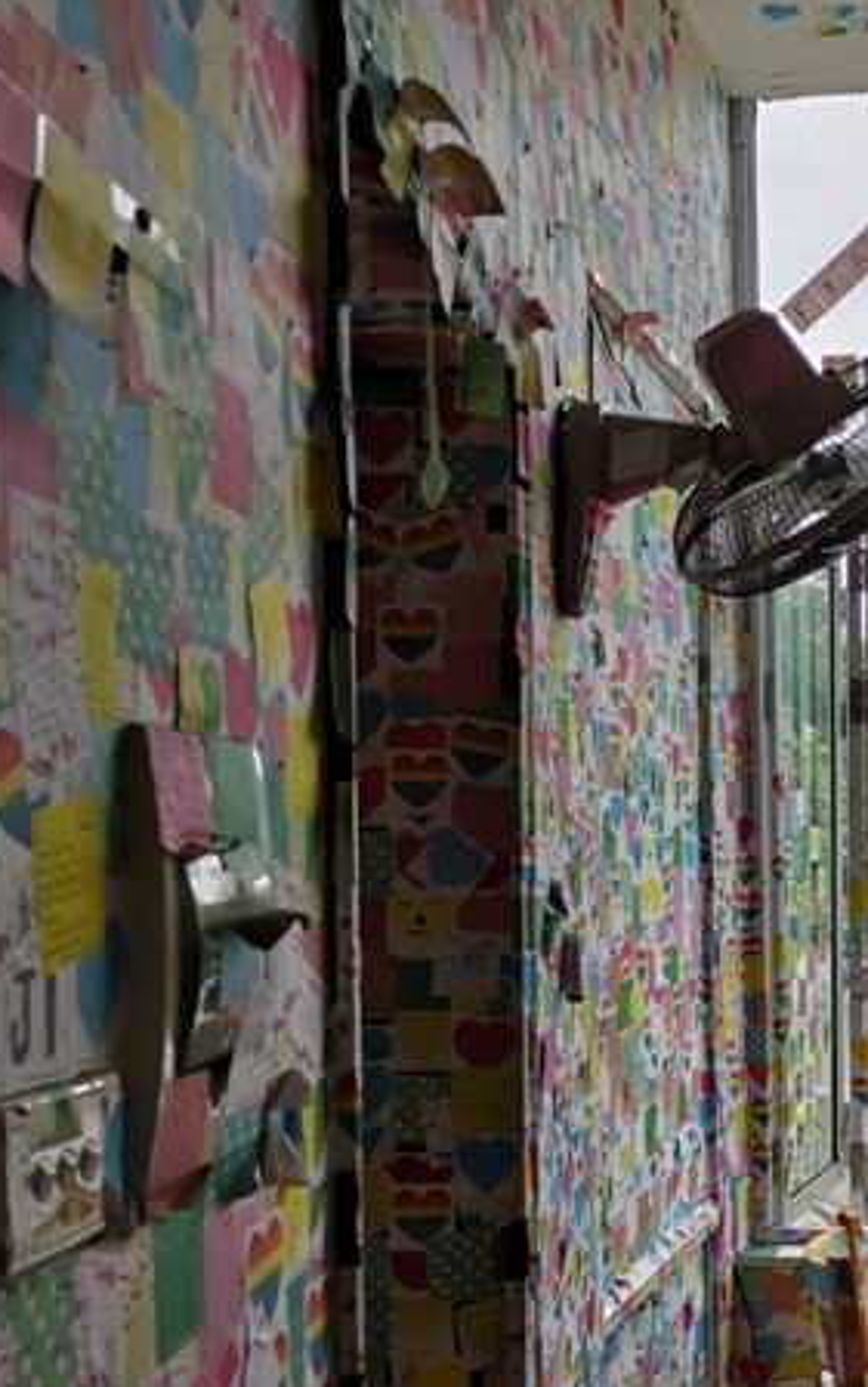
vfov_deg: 39.4
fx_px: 1928
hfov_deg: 24.5
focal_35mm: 51
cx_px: 822
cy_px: 819
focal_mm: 3.95
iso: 50
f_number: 1.8
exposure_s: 1/1672
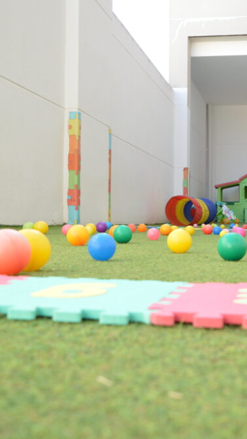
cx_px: 220
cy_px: 218
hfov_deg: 26.8
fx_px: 500
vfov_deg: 47.3
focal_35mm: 43
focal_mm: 18
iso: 400
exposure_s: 1/400
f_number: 3.5
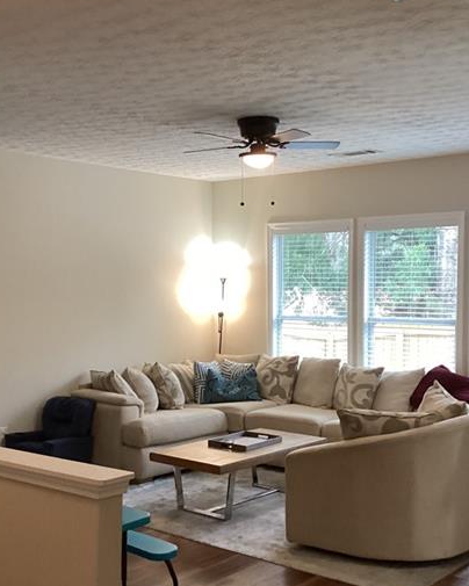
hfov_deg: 32.6
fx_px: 798
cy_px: 325
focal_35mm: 46
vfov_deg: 40.3
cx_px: 173
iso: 250
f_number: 2.4
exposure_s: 1/60
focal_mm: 3.3
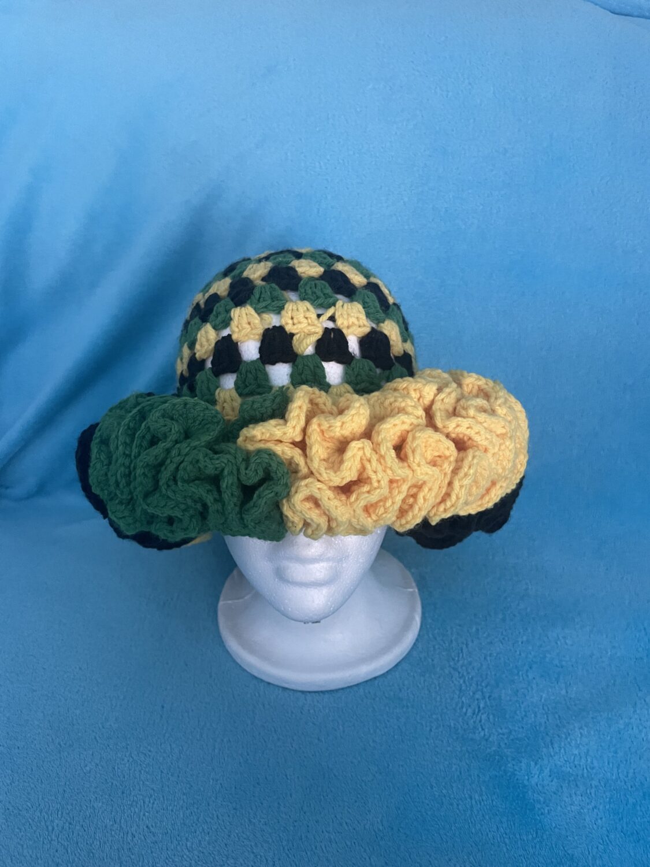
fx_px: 651
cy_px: 434
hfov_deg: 53.1
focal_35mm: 26
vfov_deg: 67.3
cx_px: 325
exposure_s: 1/53
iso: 500
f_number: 1.6
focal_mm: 4.2
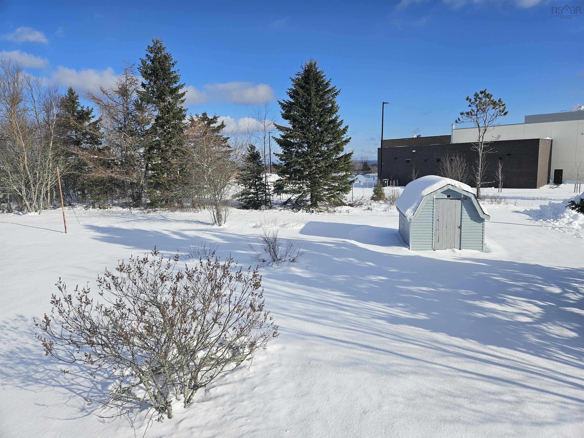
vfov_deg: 58.9
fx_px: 388
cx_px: 292
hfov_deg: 73.9
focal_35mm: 23
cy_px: 219
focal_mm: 5.4
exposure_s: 1/3372
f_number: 1.8
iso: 25
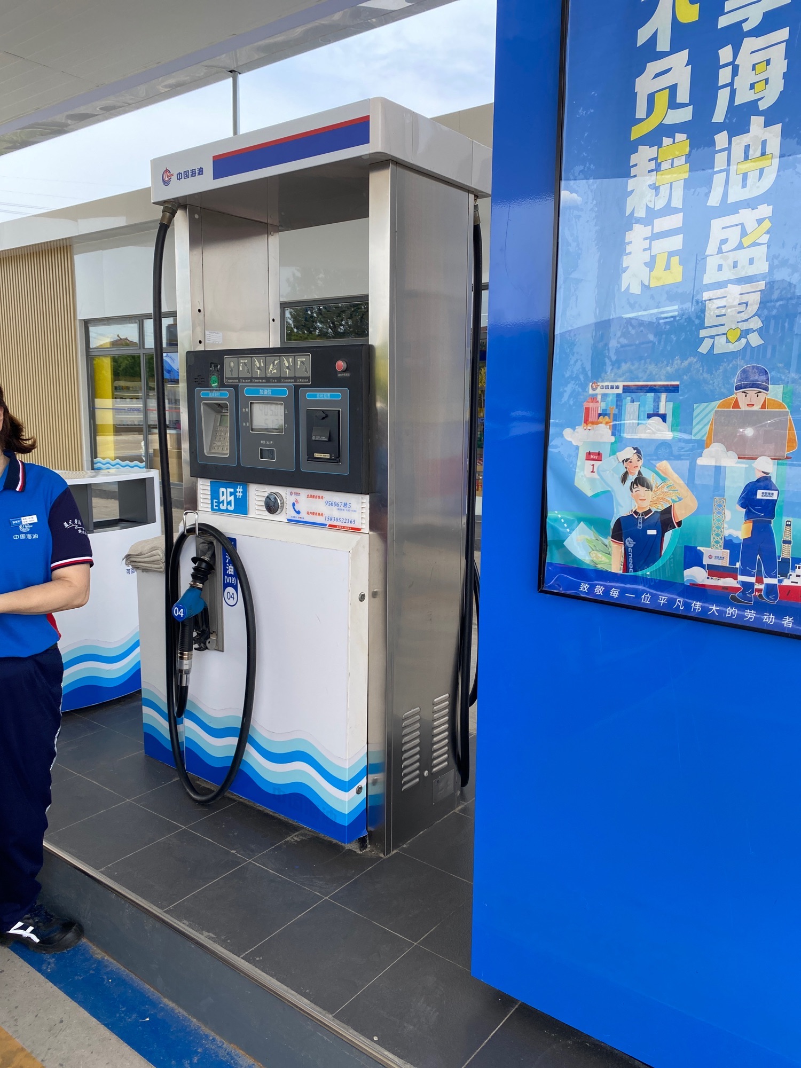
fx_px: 802
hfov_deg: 53.1
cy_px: 534
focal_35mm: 26
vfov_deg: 67.3
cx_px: 400
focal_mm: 4.25
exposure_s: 1/822
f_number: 1.8
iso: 32
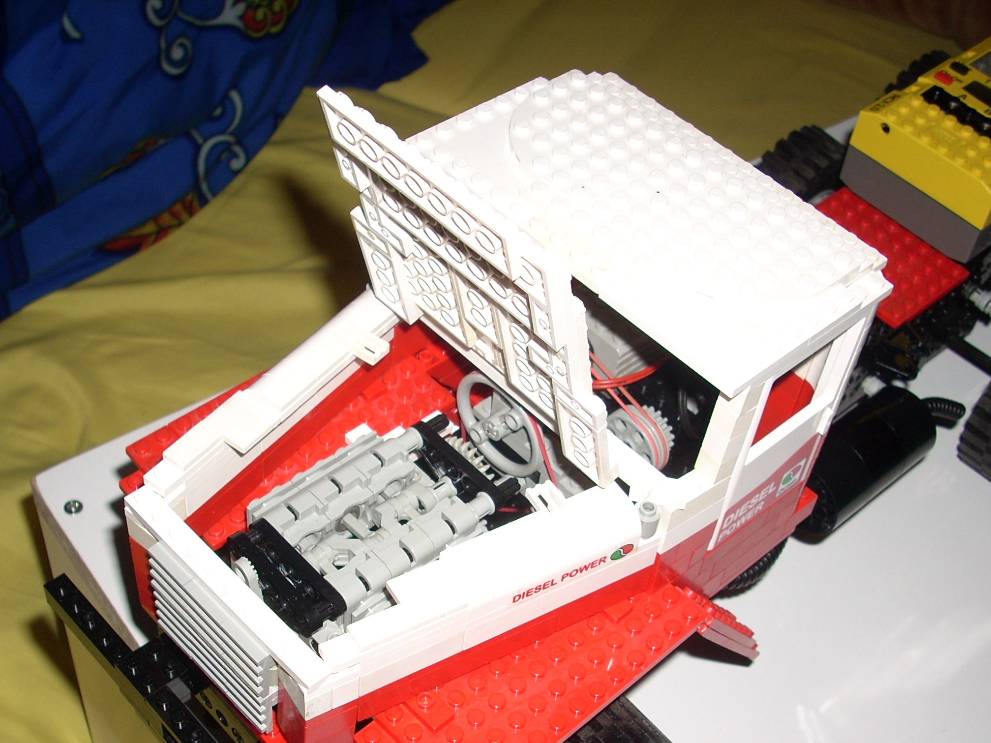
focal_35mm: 47
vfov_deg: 30.7
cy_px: 472
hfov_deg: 40.4
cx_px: 446
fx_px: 1345
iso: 64
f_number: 2.8
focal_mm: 6.2
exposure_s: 1/60
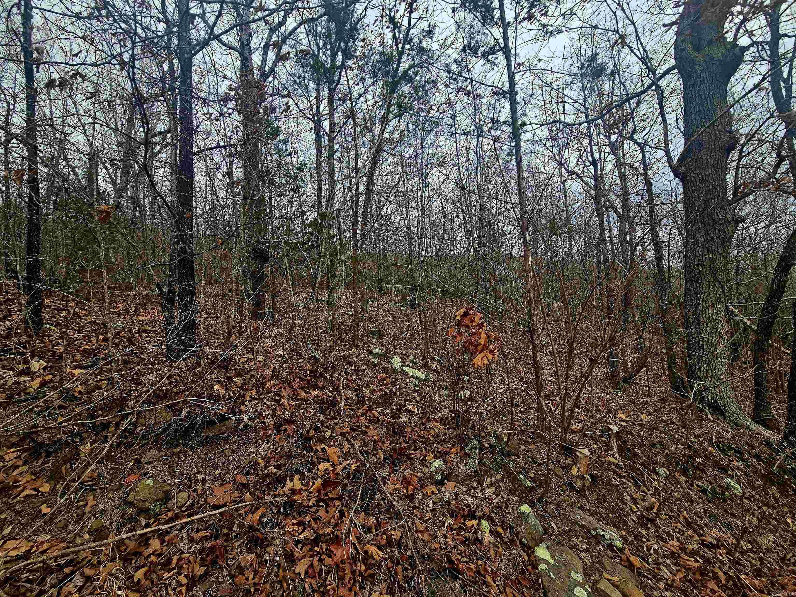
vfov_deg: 89.9
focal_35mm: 13
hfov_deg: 106.2
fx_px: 299
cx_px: 398
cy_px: 298
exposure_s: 1/500
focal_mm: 2.2
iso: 50
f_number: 2.2
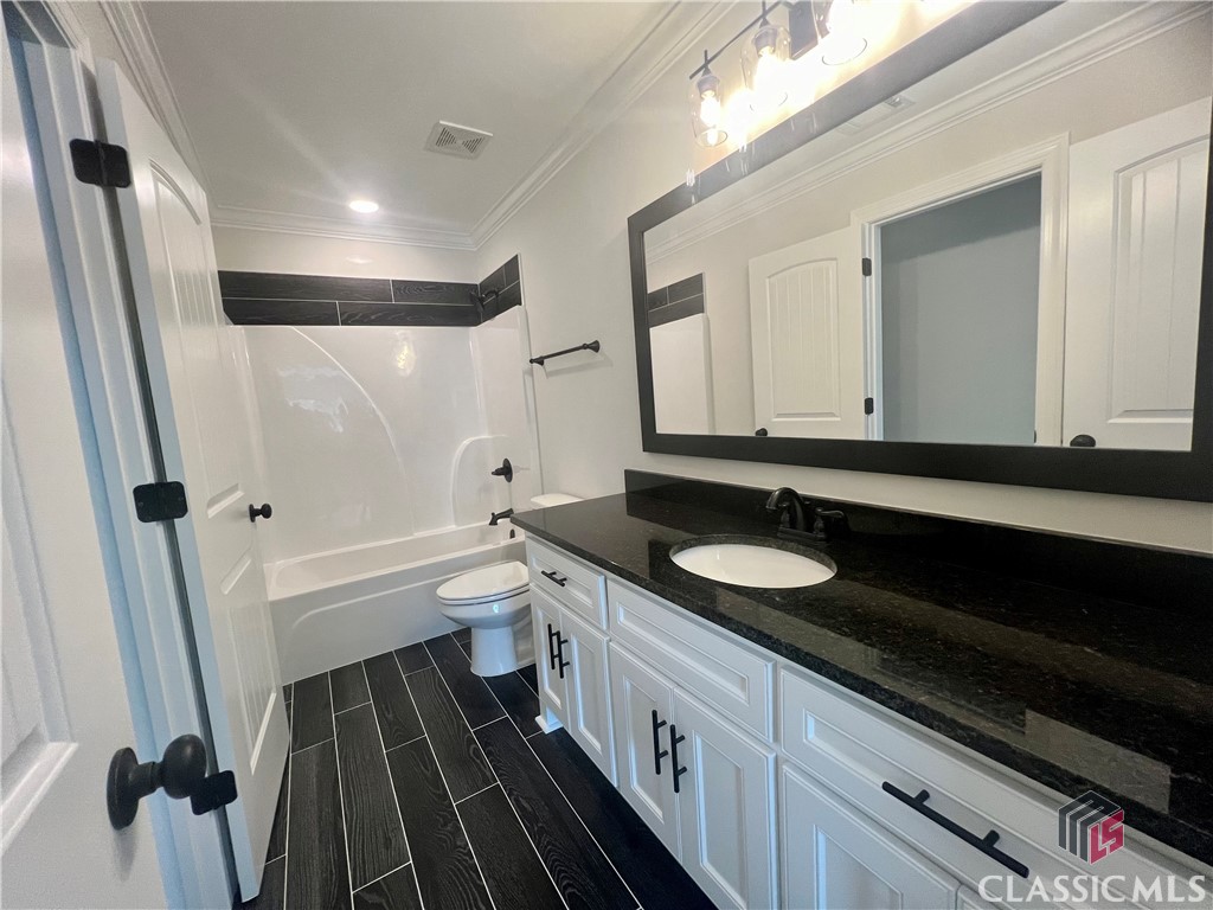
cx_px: 606
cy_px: 455
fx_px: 456
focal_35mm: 13
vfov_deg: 89.9
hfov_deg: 106.2
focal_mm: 1.57
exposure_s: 1/120
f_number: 1.8
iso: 160
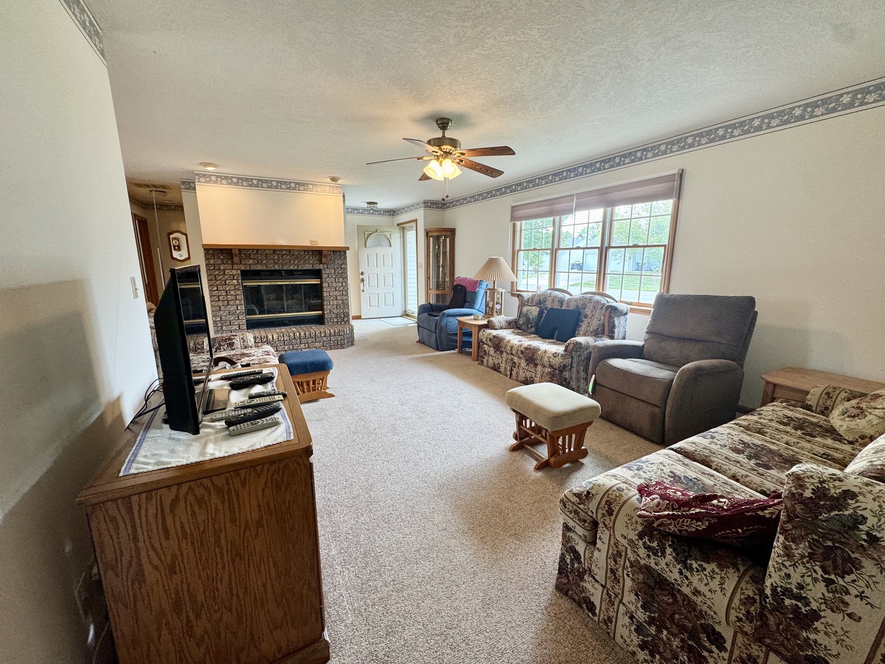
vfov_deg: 85.7
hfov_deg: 102.1
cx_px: 442
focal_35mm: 14
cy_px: 332
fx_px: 358
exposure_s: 1/120
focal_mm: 2.22
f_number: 2.2
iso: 160
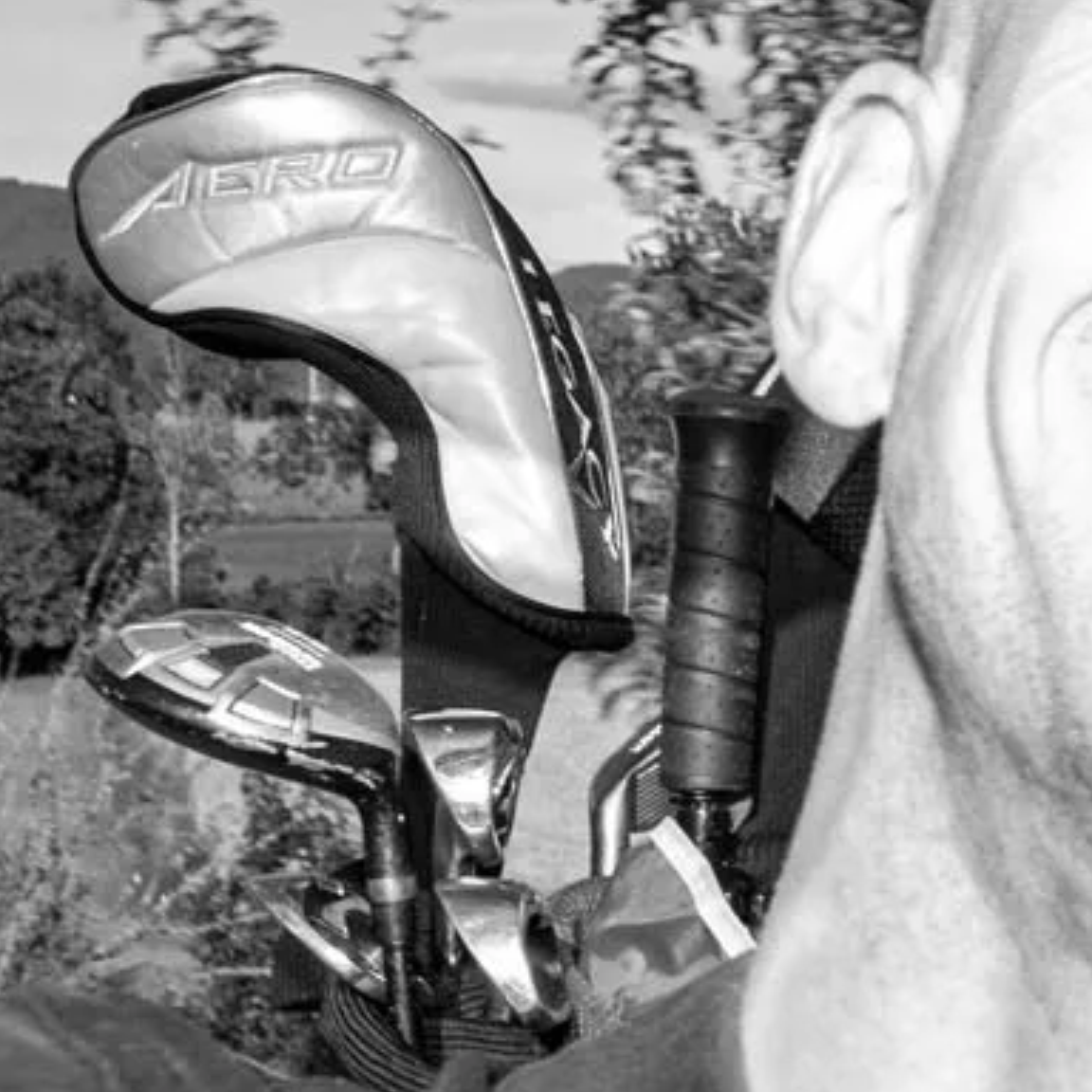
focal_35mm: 102
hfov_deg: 14.6
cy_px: 301
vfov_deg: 17.0
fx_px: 3640
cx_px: 2076
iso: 100
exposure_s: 1/160
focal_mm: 16
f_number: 8
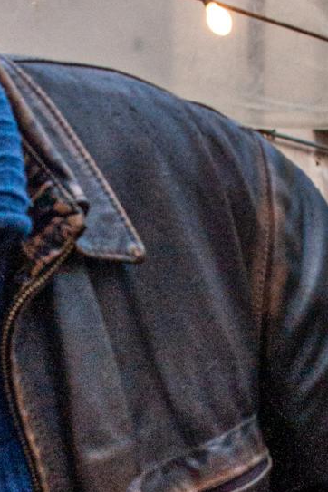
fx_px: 2200
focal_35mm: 161
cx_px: 24
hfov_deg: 8.5
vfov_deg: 12.5
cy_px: 563
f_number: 2.8
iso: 1000
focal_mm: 35
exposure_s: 1/400
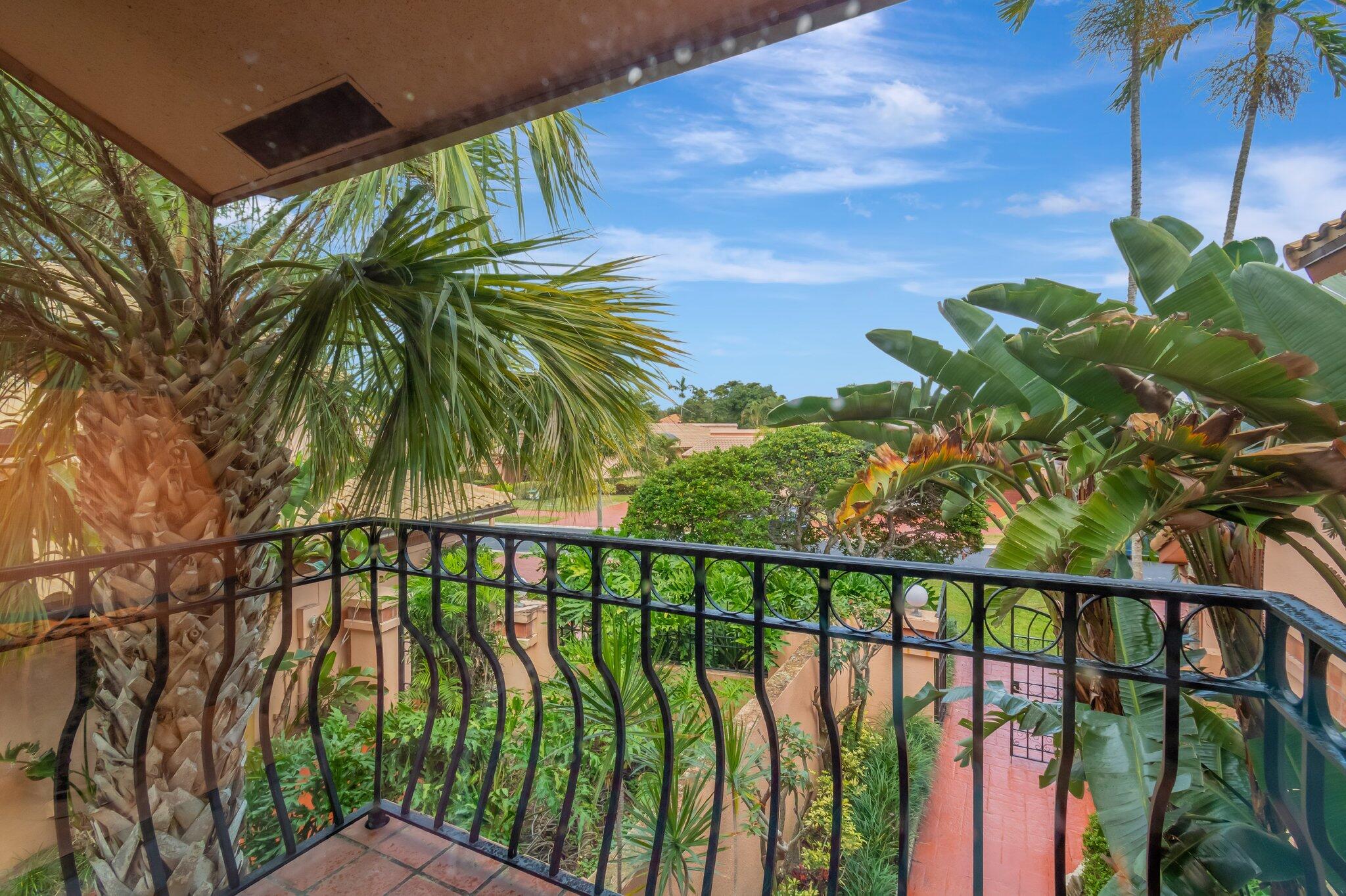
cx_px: 673
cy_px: 448
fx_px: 561
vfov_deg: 77.3
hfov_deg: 100.4
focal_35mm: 15
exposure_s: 1/800
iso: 1000
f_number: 8
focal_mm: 10
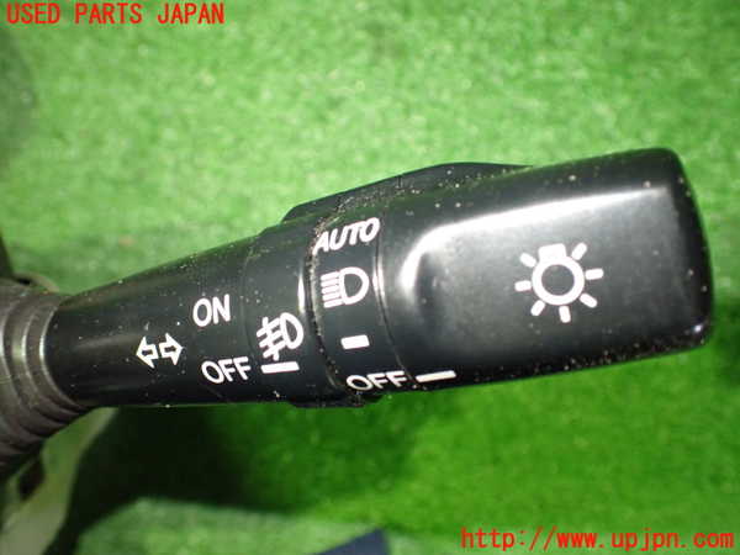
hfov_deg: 60.0
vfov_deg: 46.8
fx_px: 641
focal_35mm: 30
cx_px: 370
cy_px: 278
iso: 1000
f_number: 2.3
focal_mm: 5.4
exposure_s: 1/30
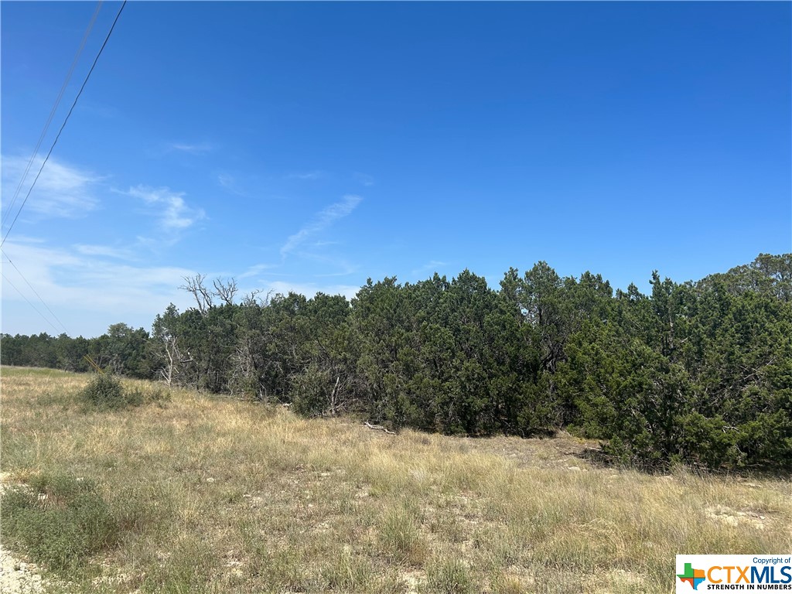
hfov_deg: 67.3
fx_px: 595
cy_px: 297
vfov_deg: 53.1
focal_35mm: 26
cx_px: 396
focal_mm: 5.7
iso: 50
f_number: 1.5
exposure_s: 1/4630
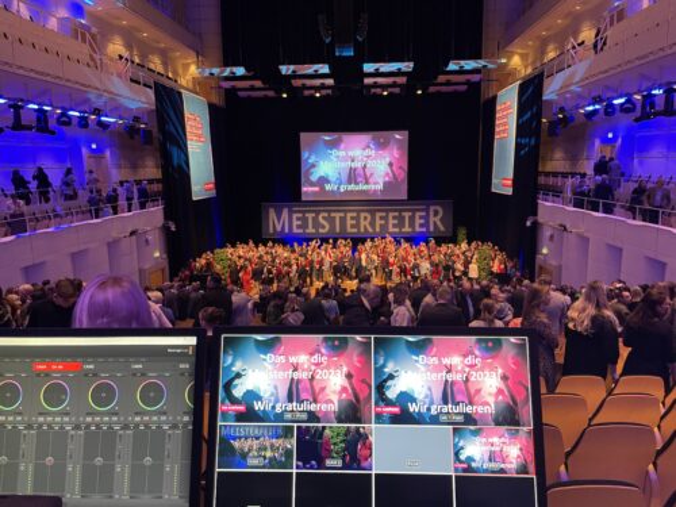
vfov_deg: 53.1
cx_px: 338
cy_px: 254
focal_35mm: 26
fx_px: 508
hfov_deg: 67.3
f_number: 1.6
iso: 500
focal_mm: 5.1
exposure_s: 1/54
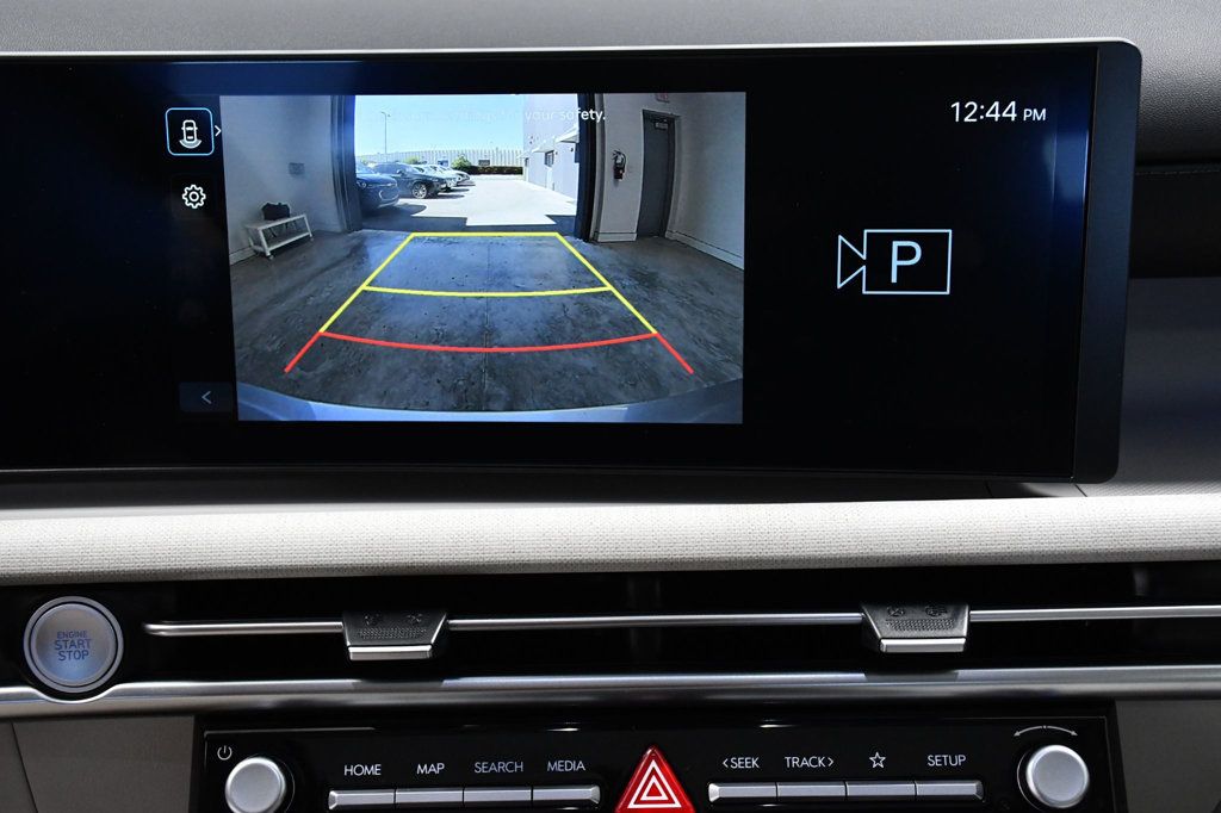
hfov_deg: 41.1
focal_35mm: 48
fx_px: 1627
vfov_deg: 28.1
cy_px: 406
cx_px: 610
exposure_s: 1/125
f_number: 5.6
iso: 2500
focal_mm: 32
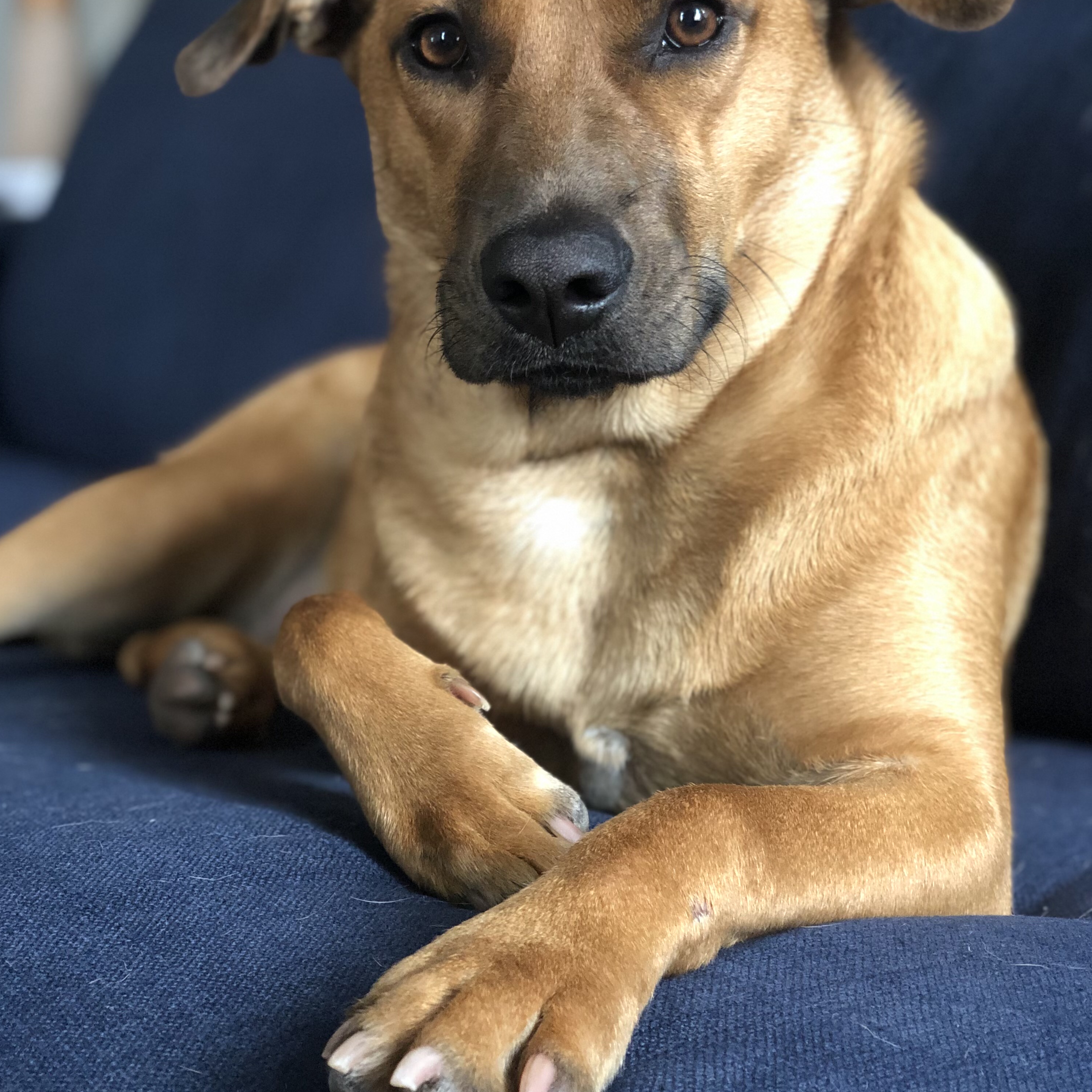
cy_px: 470
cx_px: 545
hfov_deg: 27.7
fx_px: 2213
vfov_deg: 27.7
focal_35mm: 62
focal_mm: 6
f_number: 2.4
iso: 160
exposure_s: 1/9
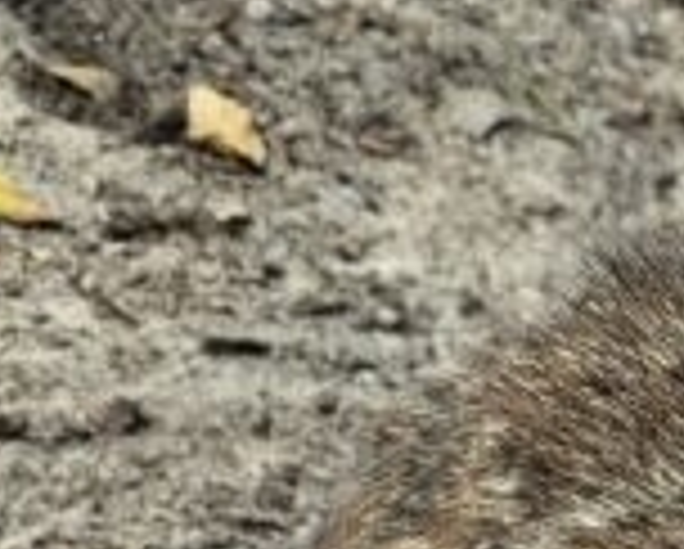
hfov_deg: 14.7
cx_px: 1134
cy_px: 1332
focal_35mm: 118
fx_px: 2392
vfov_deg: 11.0
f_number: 1.8
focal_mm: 5.4
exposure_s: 1/163
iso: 25
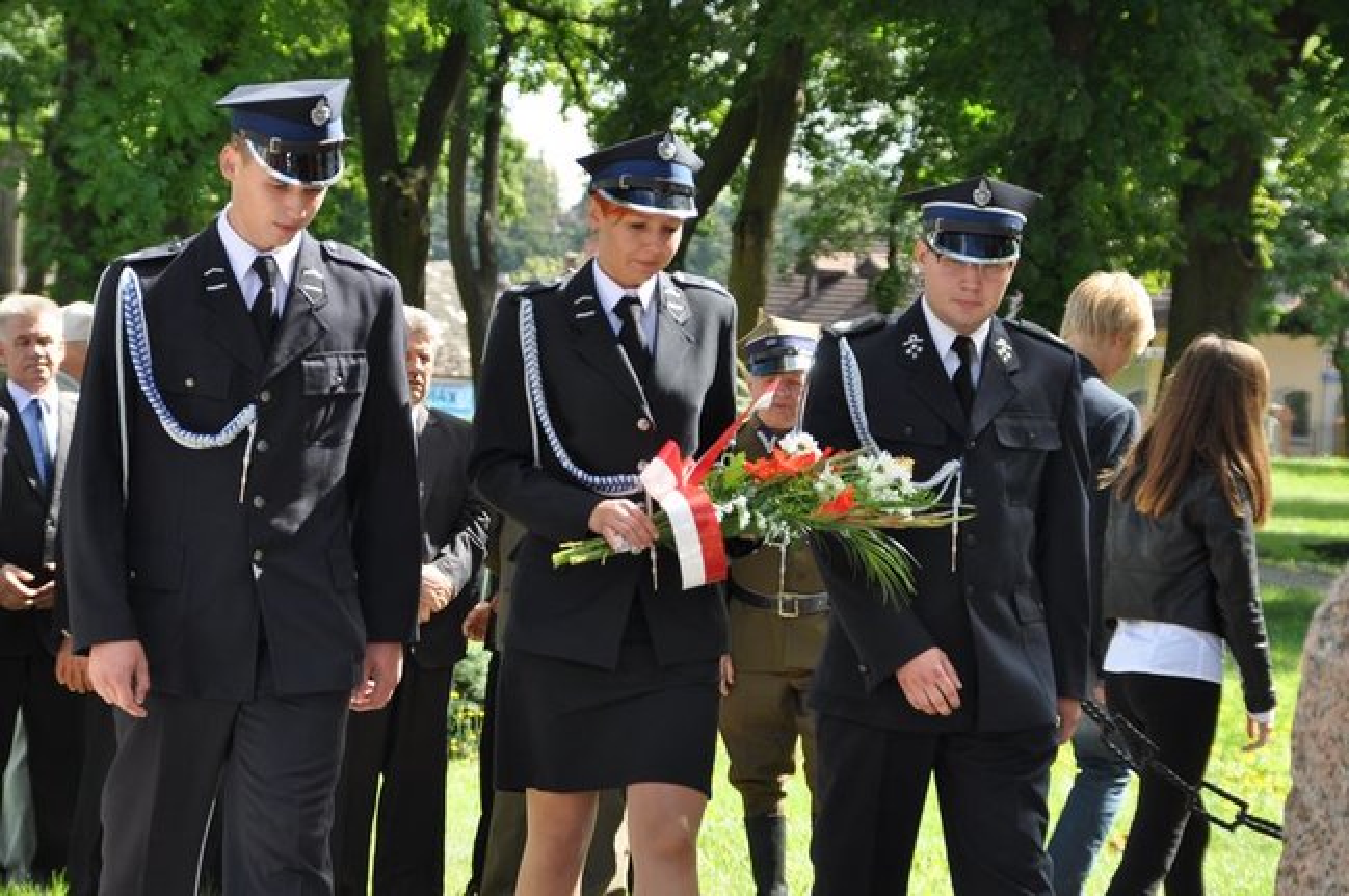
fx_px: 5501
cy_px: 448
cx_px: 674
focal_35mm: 147
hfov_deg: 14.0
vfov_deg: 9.3
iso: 250
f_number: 7.1
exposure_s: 1/200
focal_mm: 98
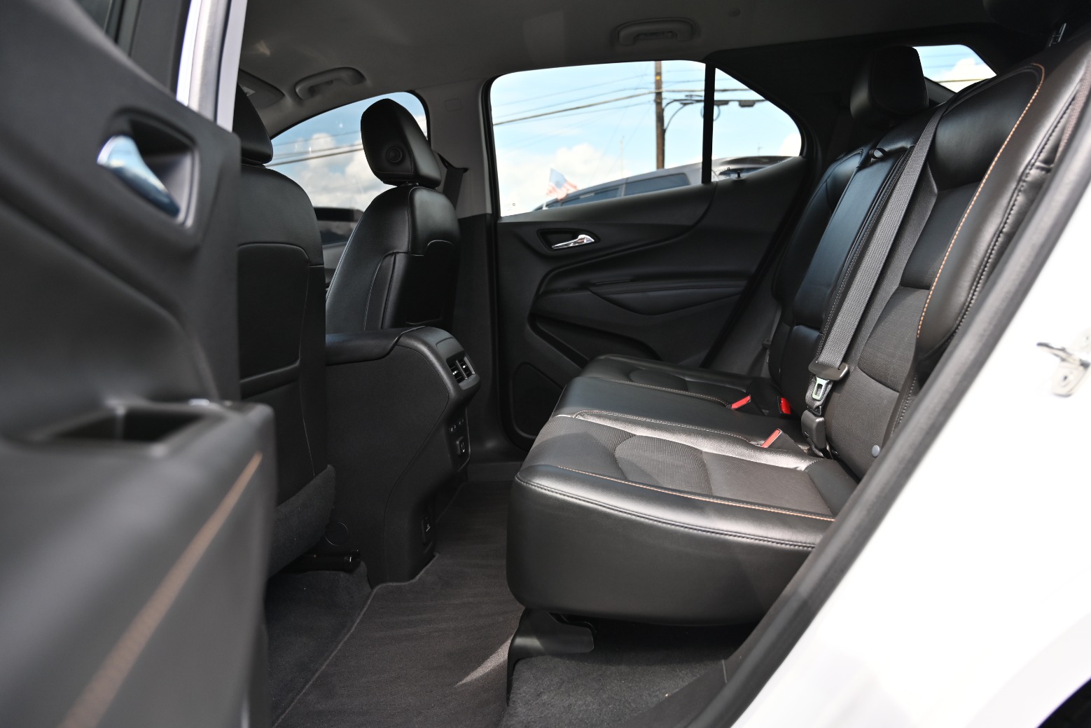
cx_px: 546
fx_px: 758
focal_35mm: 25
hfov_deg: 71.5
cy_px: 362
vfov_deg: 51.3
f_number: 4
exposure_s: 1/250
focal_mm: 24
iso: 250
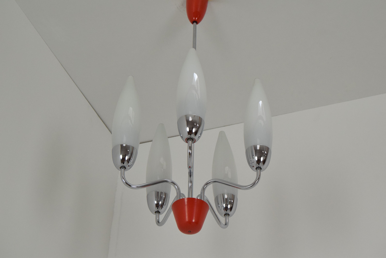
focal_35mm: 57
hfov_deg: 35.0
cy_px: 129
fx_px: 612
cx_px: 193
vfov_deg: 23.8
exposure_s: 1/250
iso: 1600
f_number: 8
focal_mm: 38
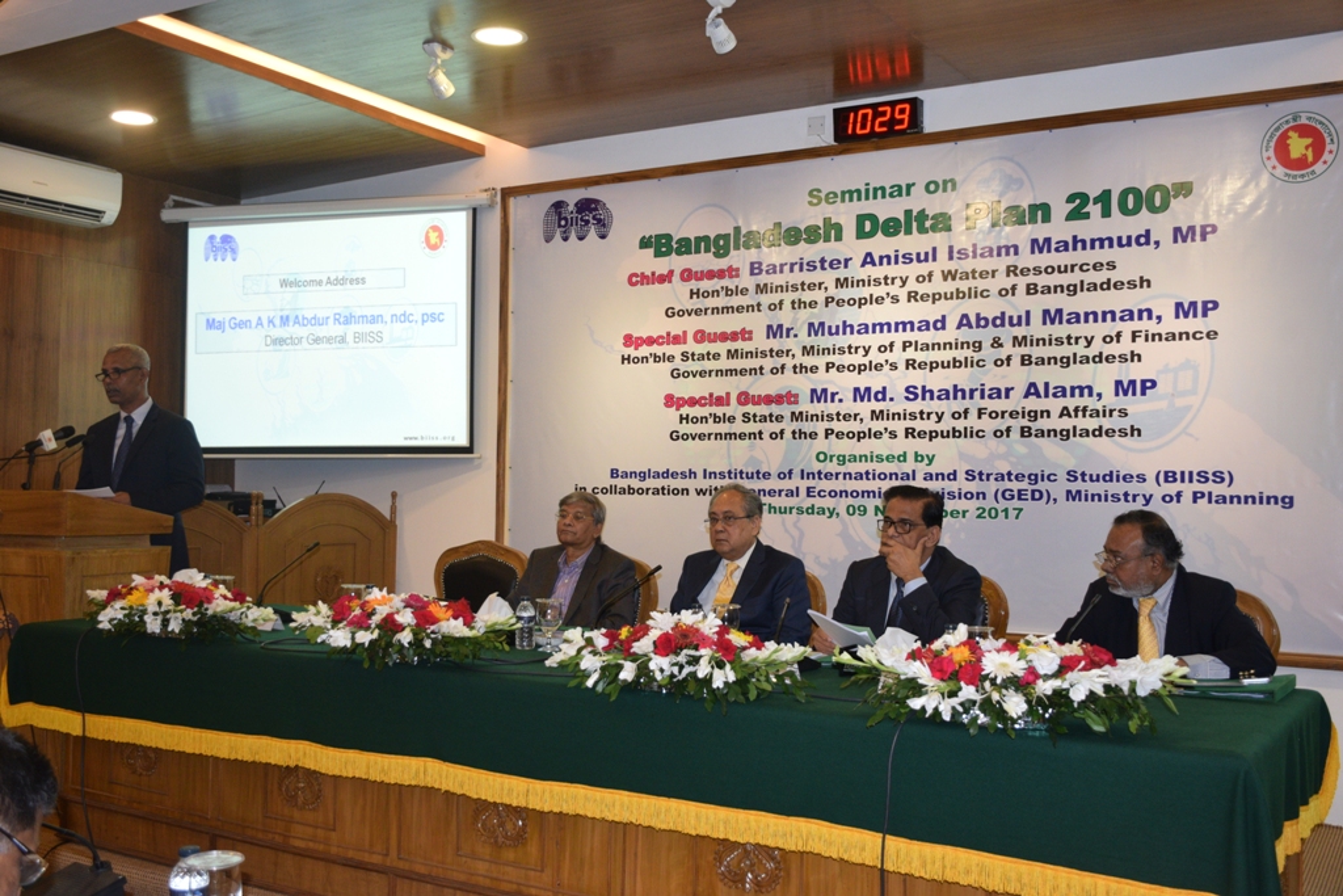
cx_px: 672
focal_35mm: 36
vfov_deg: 36.9
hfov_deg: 53.1
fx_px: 1343
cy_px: 448
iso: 800
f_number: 5
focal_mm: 24
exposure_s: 1/100
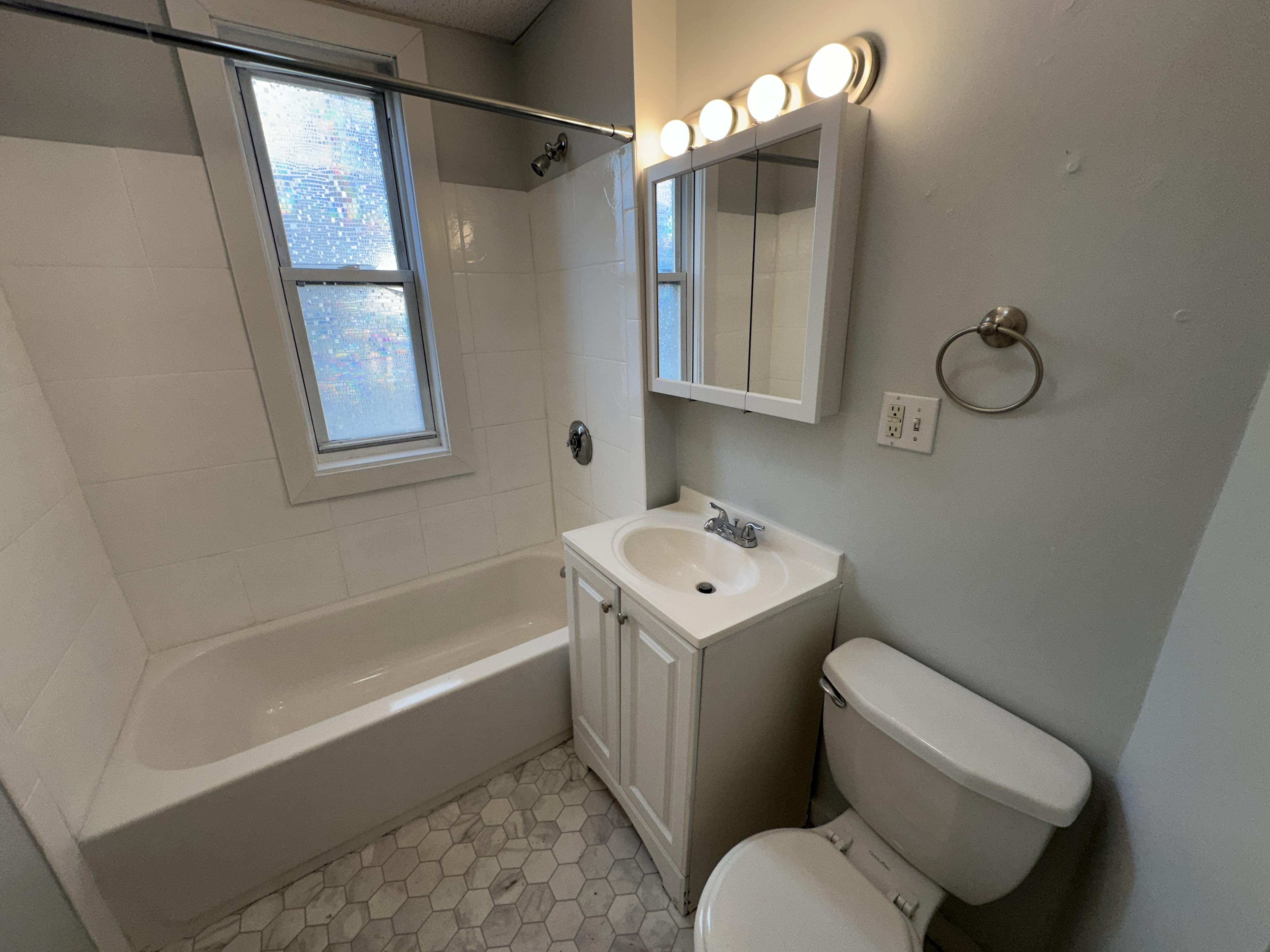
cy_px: 476
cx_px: 635
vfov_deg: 85.7
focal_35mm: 14
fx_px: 514
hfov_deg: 102.1
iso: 64
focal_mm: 2.22
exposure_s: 1/120
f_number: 2.2
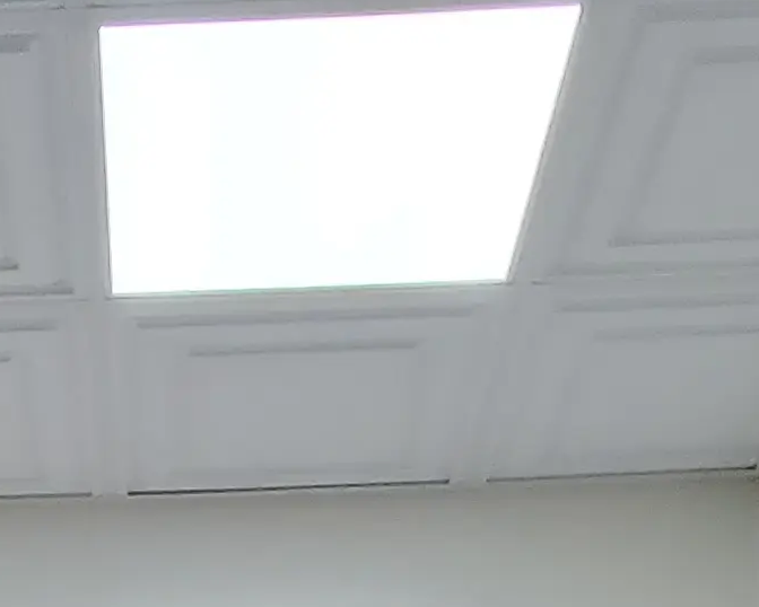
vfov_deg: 10.5
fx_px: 1955
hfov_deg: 21.7
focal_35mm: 87
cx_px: 174
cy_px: 1938
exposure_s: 1/60
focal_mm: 1.8
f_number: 2.2
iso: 160
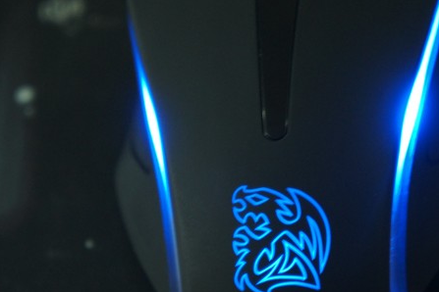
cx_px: 275
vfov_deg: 12.4
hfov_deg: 18.4
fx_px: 1349
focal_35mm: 111
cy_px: 163
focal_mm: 55
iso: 1600
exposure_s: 1/5
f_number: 5.6
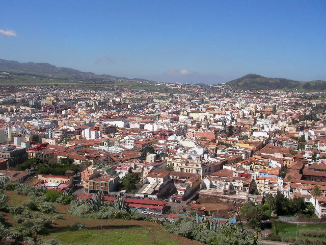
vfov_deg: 37.7
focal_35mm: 38
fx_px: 358
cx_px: 163
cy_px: 122
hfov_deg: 49.0
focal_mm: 6.3
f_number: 6.6
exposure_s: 1/390
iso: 50
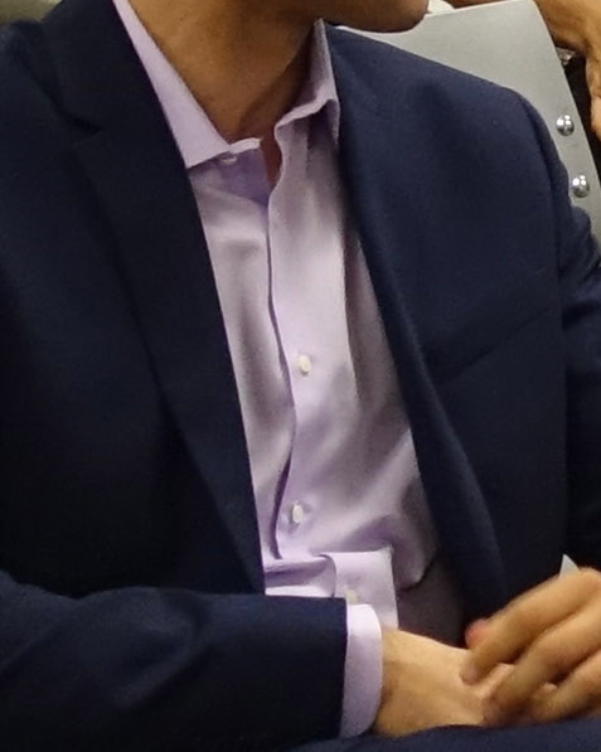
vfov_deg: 6.7
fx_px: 6319
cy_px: -467
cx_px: 2037
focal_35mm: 284
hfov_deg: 5.1
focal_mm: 12.06
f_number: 2.8
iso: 640
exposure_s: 1/80
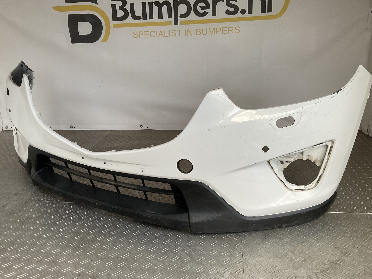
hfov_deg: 61.7
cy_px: 140
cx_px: 186
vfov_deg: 48.2
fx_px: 312
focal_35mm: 29
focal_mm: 3
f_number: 1.8
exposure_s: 1/100
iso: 40
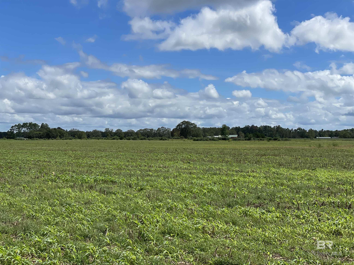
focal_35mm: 52
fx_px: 532
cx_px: 177
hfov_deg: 36.8
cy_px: 132
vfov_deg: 28.0
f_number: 2
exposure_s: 1/4348
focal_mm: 6
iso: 32
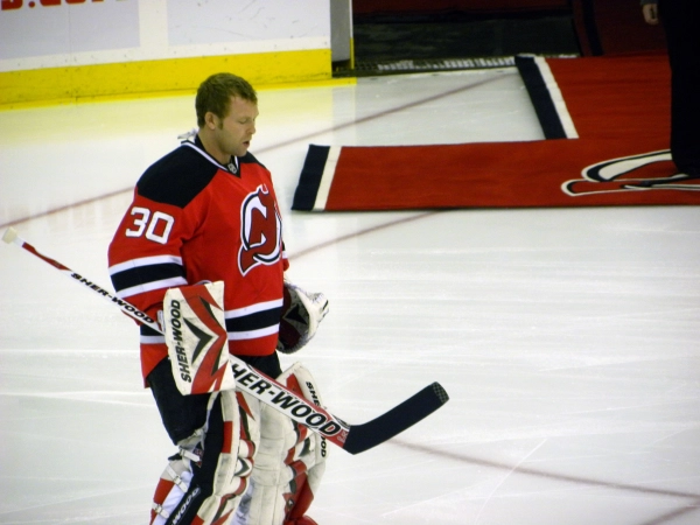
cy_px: 262
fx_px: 8594
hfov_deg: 4.7
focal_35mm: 425
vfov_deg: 3.5
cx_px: 350
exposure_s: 1/150
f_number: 5
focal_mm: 75.7
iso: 200
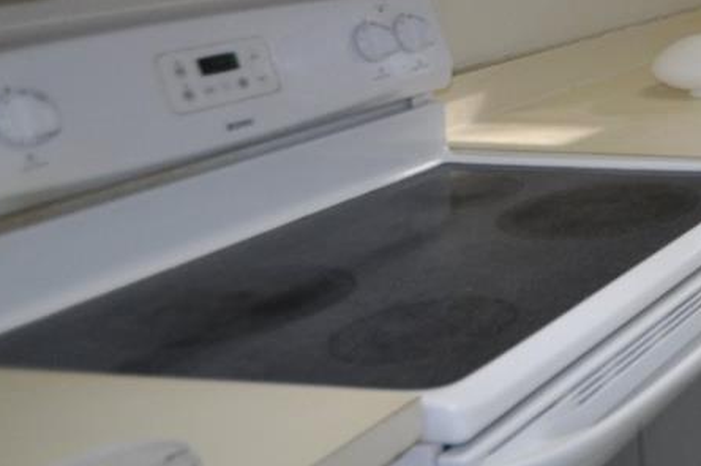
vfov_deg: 23.8
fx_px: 1050
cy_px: -8
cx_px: 1173
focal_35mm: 54
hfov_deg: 24.0
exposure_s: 1/60
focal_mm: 10
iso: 400
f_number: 4
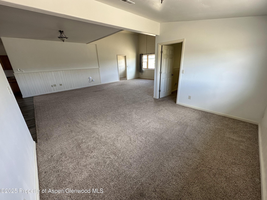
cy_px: 100
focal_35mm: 14
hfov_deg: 102.1
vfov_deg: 85.7
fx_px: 108
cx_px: 134
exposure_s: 1/99
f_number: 2.2
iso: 100
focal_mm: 2.22
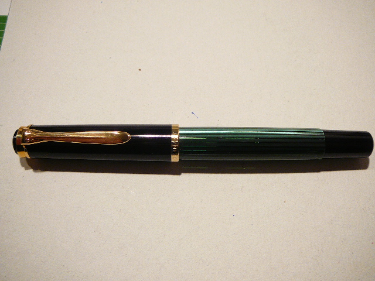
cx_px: 188
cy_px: 140
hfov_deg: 52.6
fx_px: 379
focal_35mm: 35
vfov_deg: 40.7
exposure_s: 1/8
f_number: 2.8
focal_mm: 5.2
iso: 200
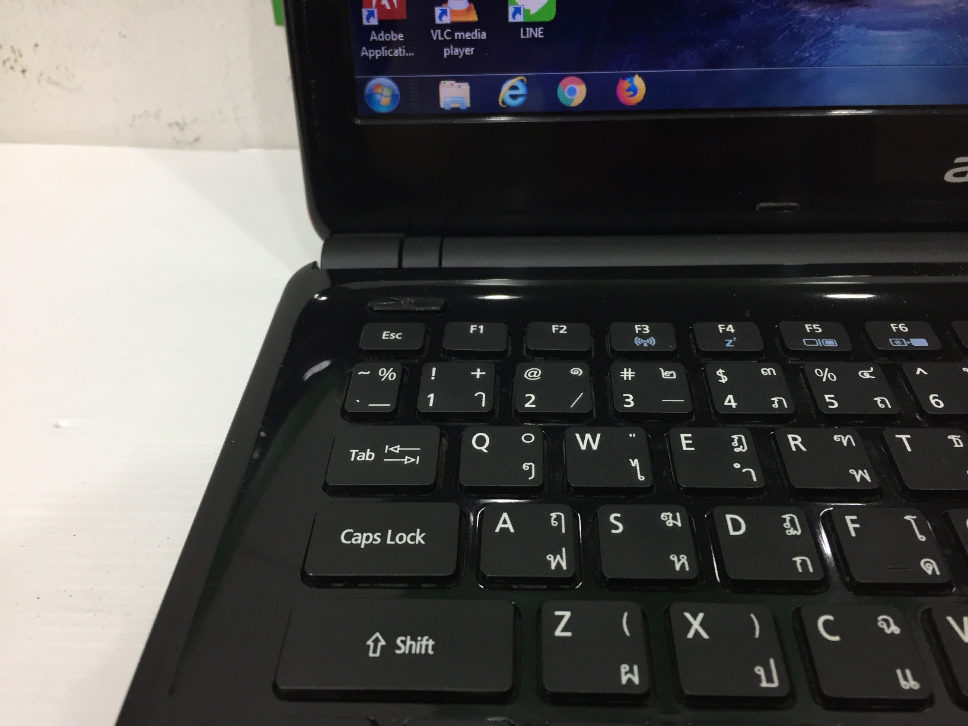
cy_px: 363
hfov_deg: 61.7
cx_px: 484
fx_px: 811
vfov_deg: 48.2
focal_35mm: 29
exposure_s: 1/33
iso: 100
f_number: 2.2
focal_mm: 4.15
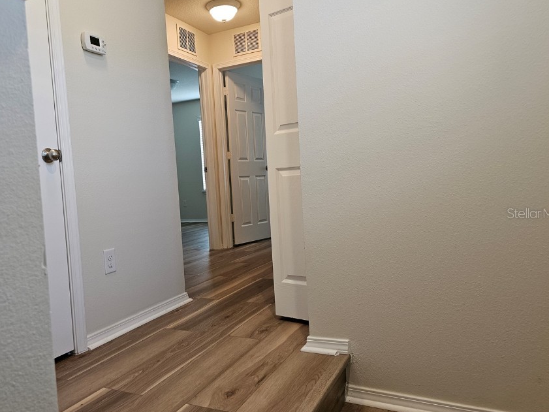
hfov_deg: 63.1
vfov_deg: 49.7
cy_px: 213
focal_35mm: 28
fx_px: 444
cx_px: 234
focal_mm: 6.3
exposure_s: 1/120
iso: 250
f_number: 1.7
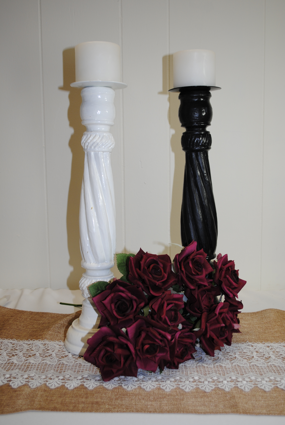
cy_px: 212
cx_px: 142
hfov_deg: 34.3
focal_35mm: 39
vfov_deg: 49.5
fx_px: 462
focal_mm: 26
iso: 200
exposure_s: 1/60
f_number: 4.2
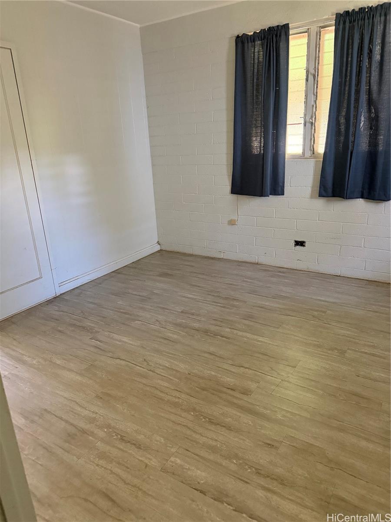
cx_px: 196
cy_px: 261
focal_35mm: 24
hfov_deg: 56.8
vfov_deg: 71.6
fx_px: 361
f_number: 1.78
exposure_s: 1/56
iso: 800
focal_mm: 6.76
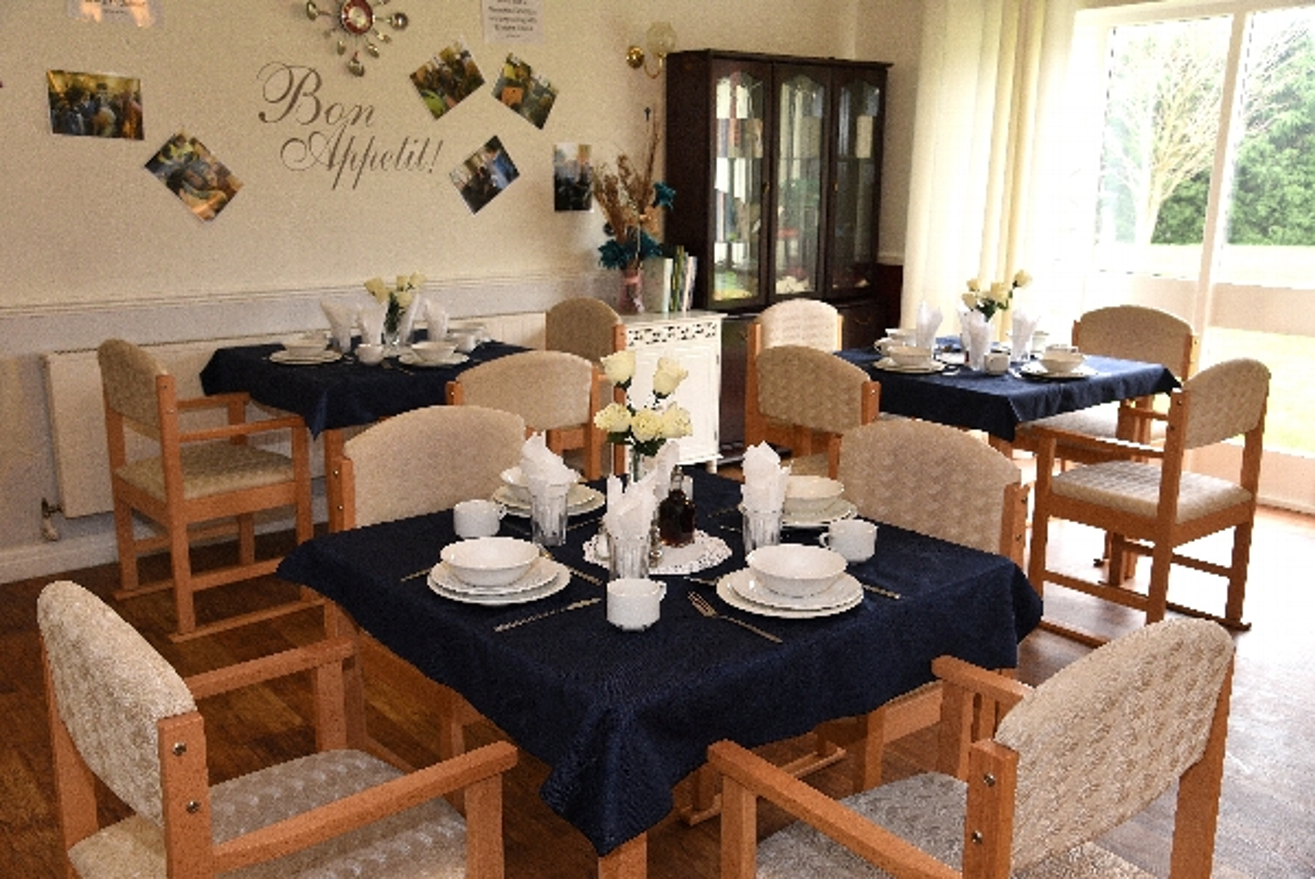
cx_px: 658
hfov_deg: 55.8
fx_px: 1243
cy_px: 440
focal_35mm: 34
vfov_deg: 38.9
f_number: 5.6
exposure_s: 1/40
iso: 800
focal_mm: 34
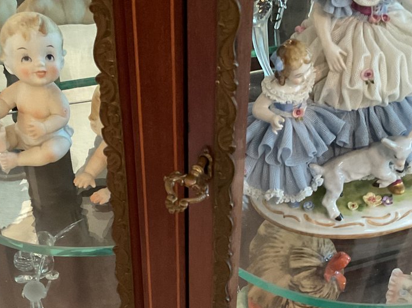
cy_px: 288
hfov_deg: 30.7
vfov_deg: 22.6
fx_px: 749
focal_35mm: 63
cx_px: 213
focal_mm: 3
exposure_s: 1/30
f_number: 1.8
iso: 250
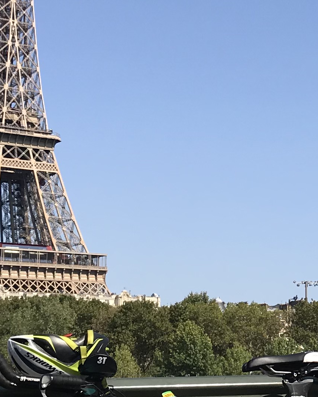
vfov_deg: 18.6
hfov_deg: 14.3
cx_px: 425
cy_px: 239
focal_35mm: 103
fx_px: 1212
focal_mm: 3.99
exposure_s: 1/2519
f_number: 1.8
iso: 20
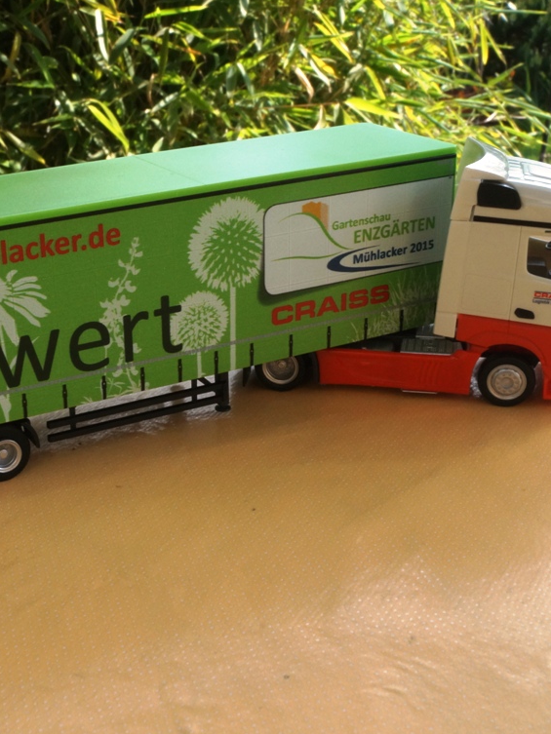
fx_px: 1125
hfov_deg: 27.0
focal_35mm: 53
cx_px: 108
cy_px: 368
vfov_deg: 36.2
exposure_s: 1/60
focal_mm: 24
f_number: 25
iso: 500
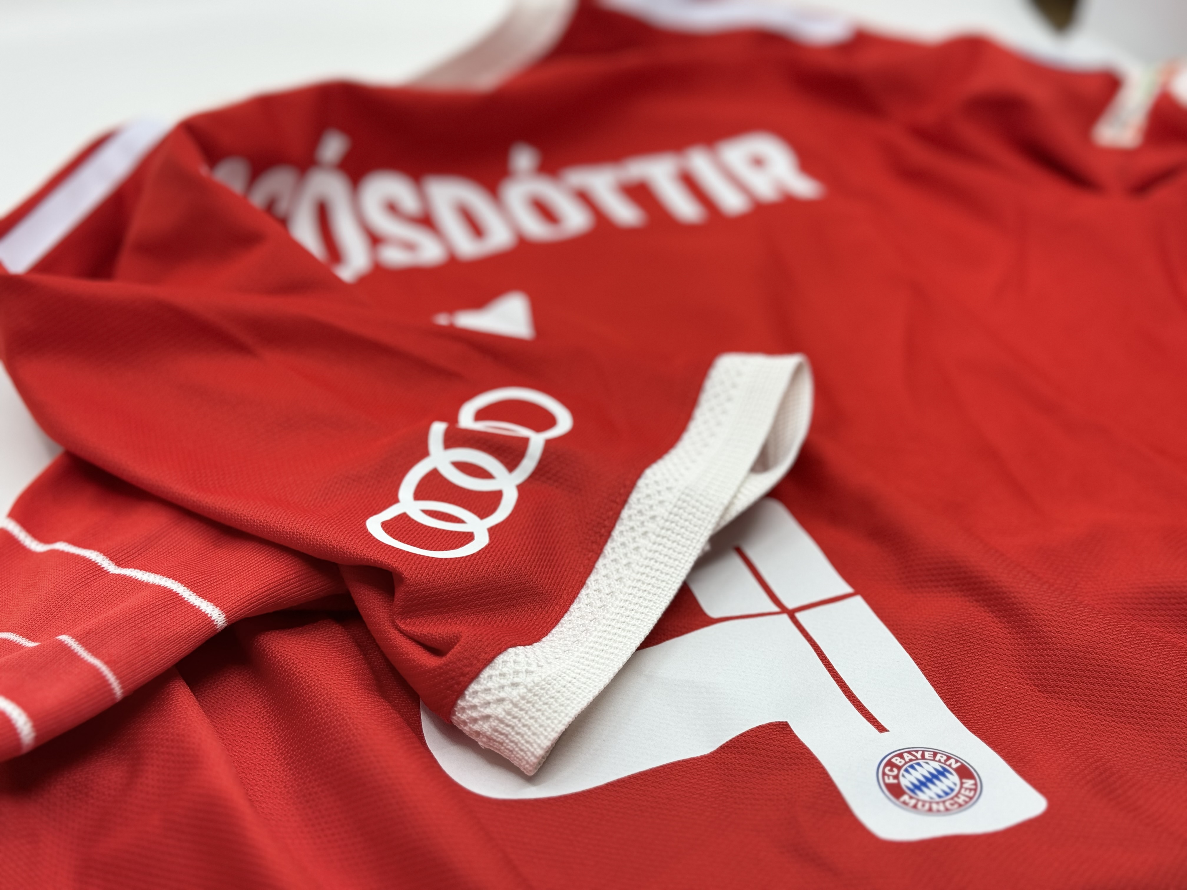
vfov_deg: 30.3
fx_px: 1646
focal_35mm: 48
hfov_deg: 39.7
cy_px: 445
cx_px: 594
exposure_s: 1/374
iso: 64
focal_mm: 6.86
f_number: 1.78
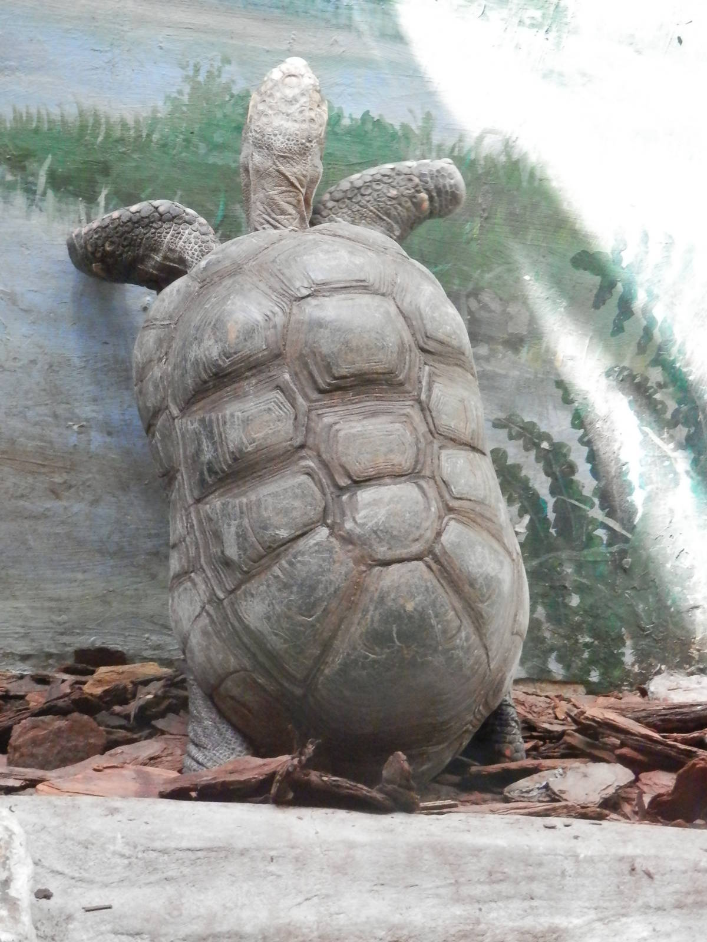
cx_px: 354
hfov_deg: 18.4
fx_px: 2179
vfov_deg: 24.4
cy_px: 471
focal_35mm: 80
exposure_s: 1/60
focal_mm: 14.4
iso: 800
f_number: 4.6
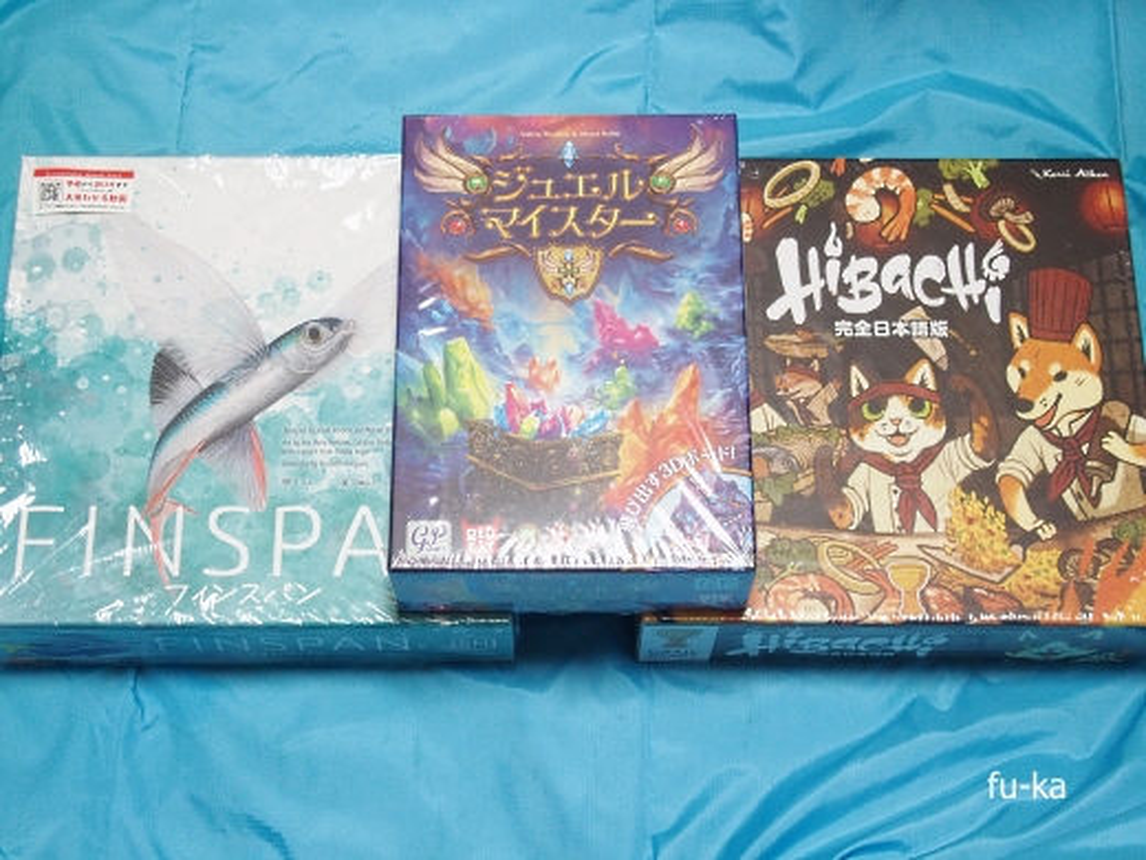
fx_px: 1887
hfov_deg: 33.8
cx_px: 573
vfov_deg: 25.7
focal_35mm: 57
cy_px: 430
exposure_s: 1/40
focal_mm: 12
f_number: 2.8
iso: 800
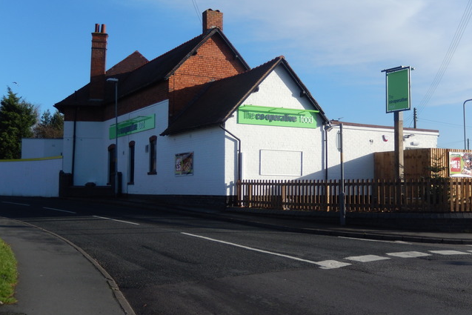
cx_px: 236
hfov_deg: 41.9
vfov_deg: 28.7
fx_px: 616
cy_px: 153
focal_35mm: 47
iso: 125
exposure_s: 1/800
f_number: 4.3
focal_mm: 8.1
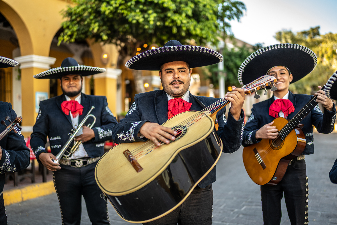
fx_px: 328
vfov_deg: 37.9
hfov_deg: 54.4
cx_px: 168
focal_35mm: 35
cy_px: 112
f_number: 1.2
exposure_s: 1/500
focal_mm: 35
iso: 64
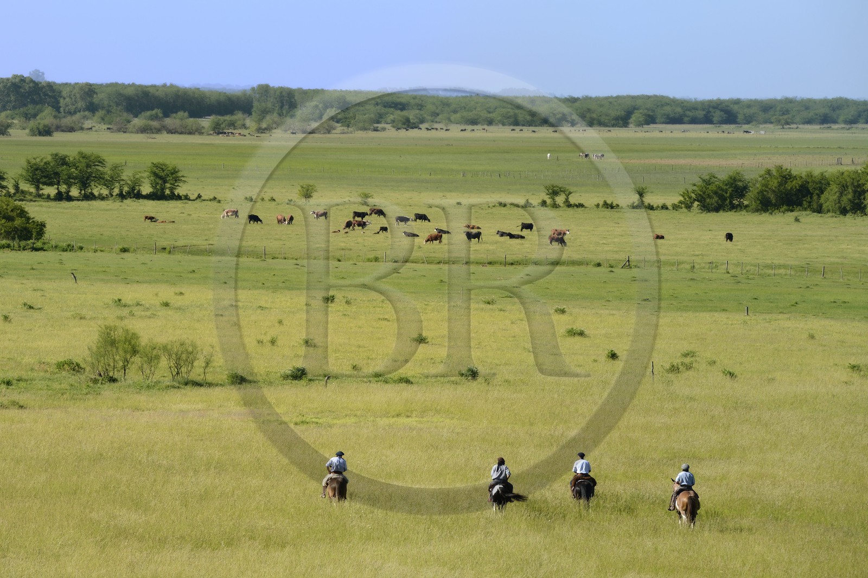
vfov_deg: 6.9
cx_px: 434
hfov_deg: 10.3
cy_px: 289
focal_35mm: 200
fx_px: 4821
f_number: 10
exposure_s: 1/250
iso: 200
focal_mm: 200
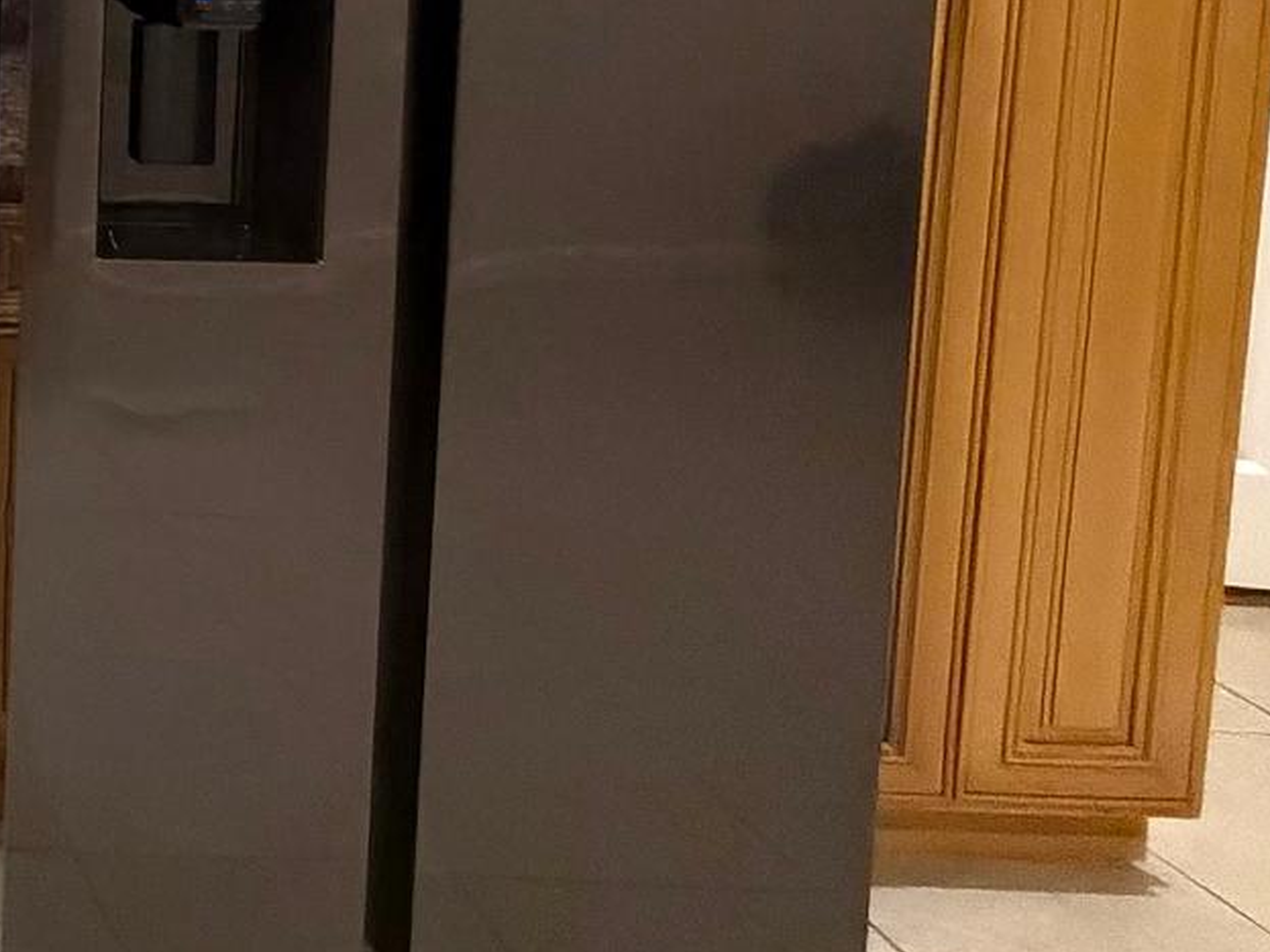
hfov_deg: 27.3
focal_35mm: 46
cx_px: -669
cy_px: -202
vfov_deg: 27.5
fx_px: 1687
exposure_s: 1/60
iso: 800
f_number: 2.2
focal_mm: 2.22
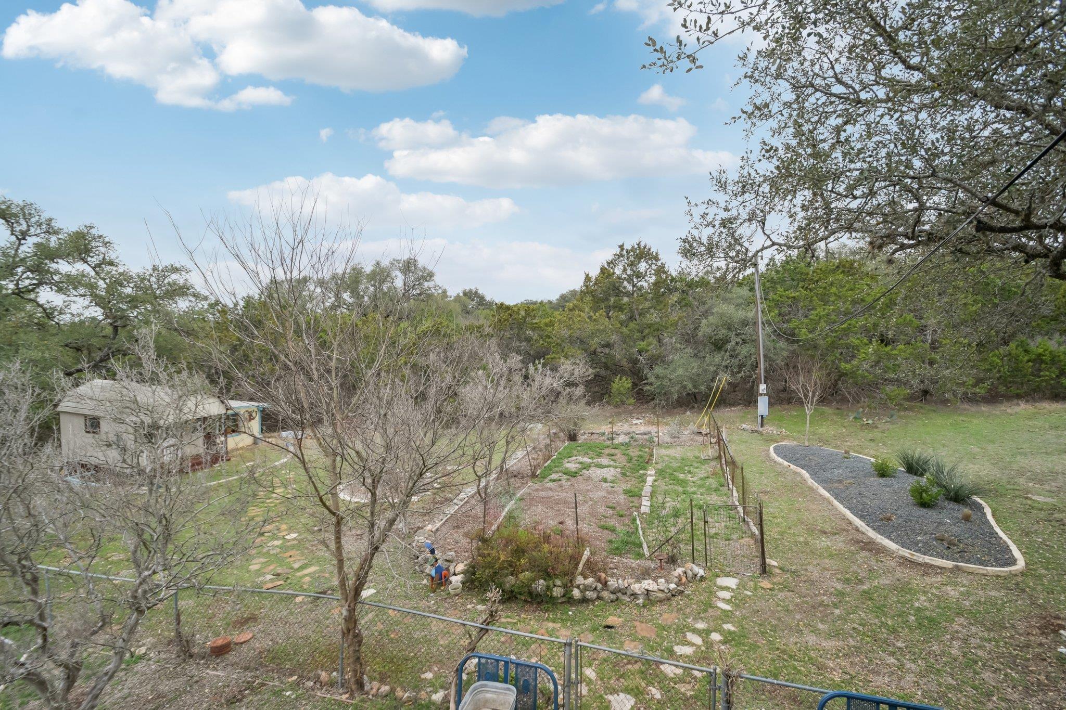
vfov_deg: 77.3
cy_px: 355
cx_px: 533
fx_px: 444
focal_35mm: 15
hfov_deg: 100.4
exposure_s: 1/320
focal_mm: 10
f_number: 8
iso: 400
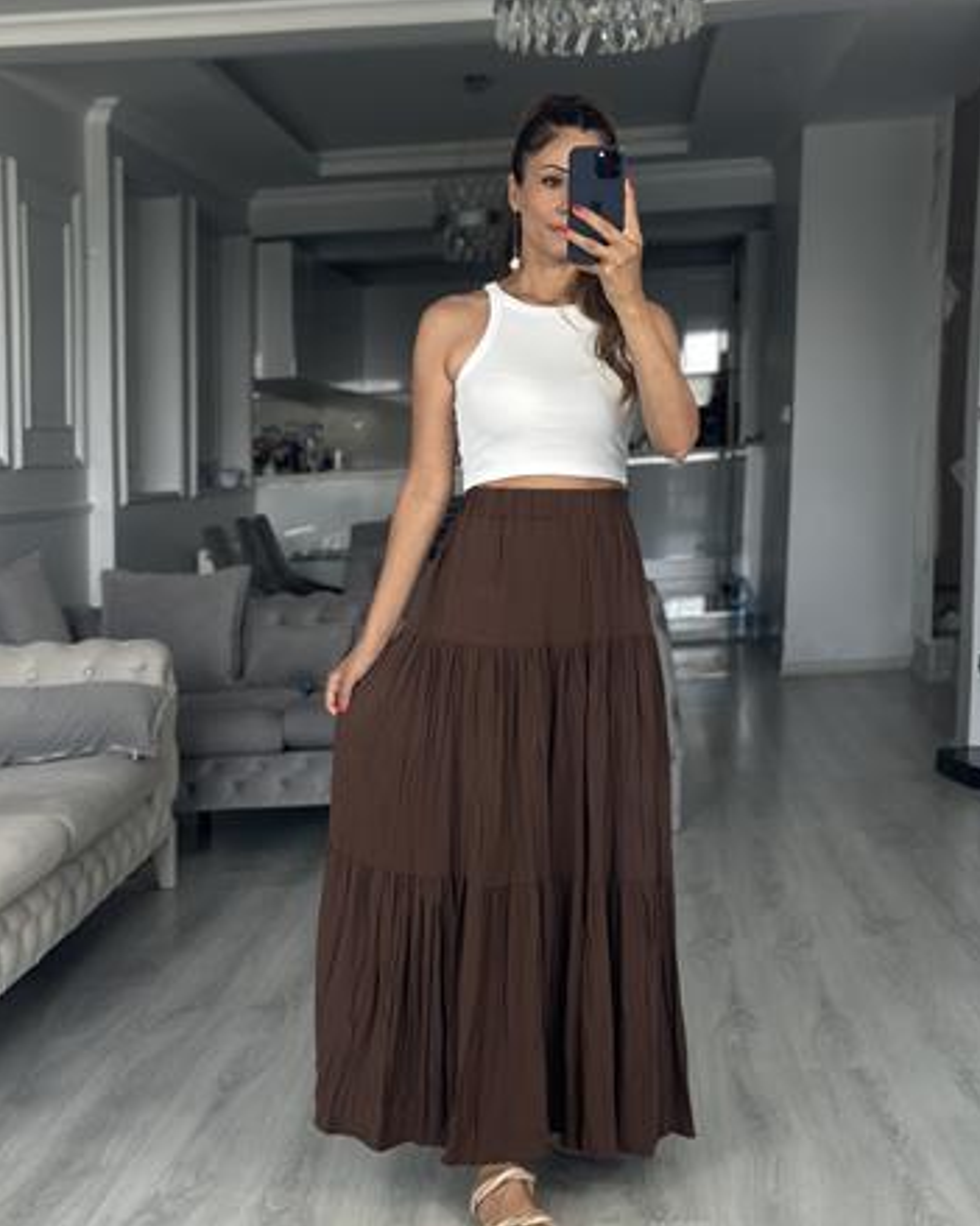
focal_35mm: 54
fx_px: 1958
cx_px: 503
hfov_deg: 28.1
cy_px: 595
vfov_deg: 34.7
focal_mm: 6.86
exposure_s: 1/121
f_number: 1.78
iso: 125
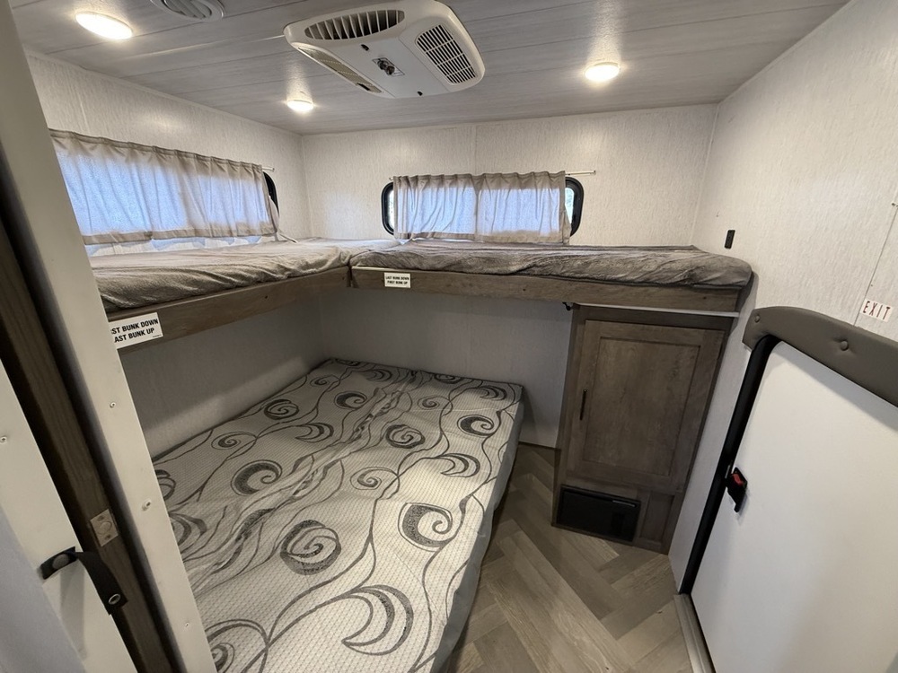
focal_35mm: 14
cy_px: 336
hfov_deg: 102.1
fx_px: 363
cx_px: 449
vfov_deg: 85.7
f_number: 2.2
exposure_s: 1/60
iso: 400
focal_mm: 2.22
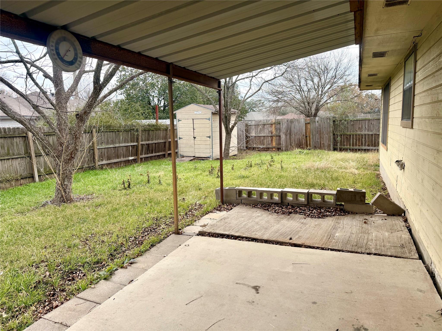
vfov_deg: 56.8
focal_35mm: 24
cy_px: 166
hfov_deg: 71.6
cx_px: 221
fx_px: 306
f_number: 1.78
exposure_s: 1/2110
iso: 100
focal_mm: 6.76
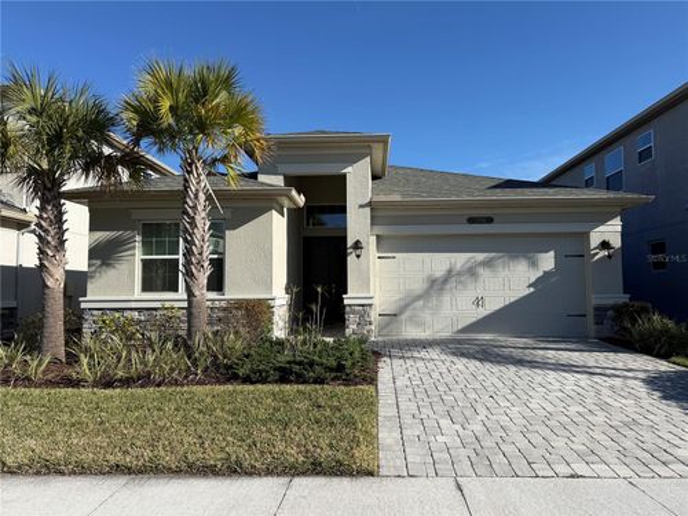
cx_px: 344
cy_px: 258
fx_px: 477
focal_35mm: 24
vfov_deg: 56.8
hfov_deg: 71.6
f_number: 1.78
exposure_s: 1/5319
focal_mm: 6.76
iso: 80
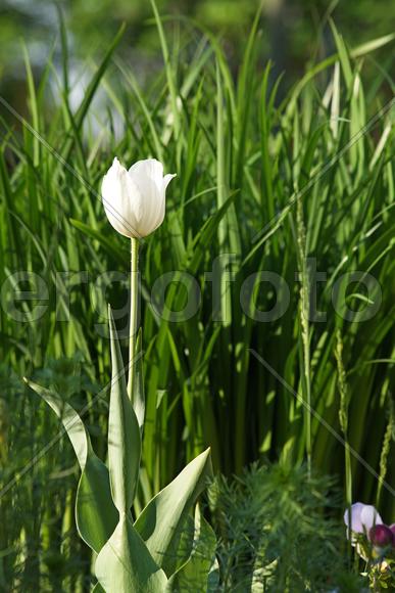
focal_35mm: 150
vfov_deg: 13.7
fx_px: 2467
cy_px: 296
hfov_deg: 9.2
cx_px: 198
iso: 320
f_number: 8
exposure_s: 1/250
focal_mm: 100
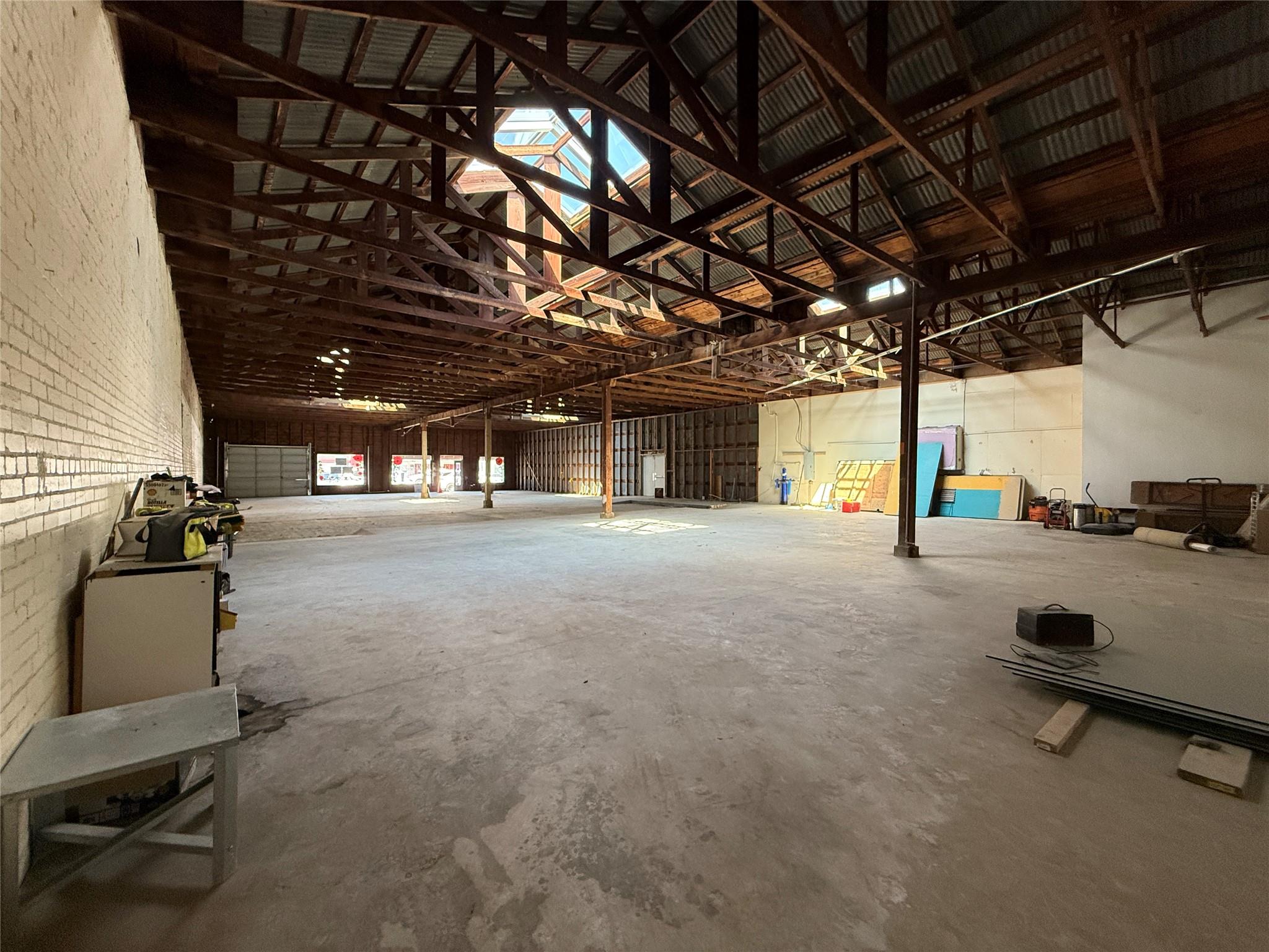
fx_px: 513
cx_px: 634
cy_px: 476
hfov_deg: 102.1
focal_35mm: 14
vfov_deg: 85.7
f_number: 2.2
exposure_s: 1/99
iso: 320
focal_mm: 2.22
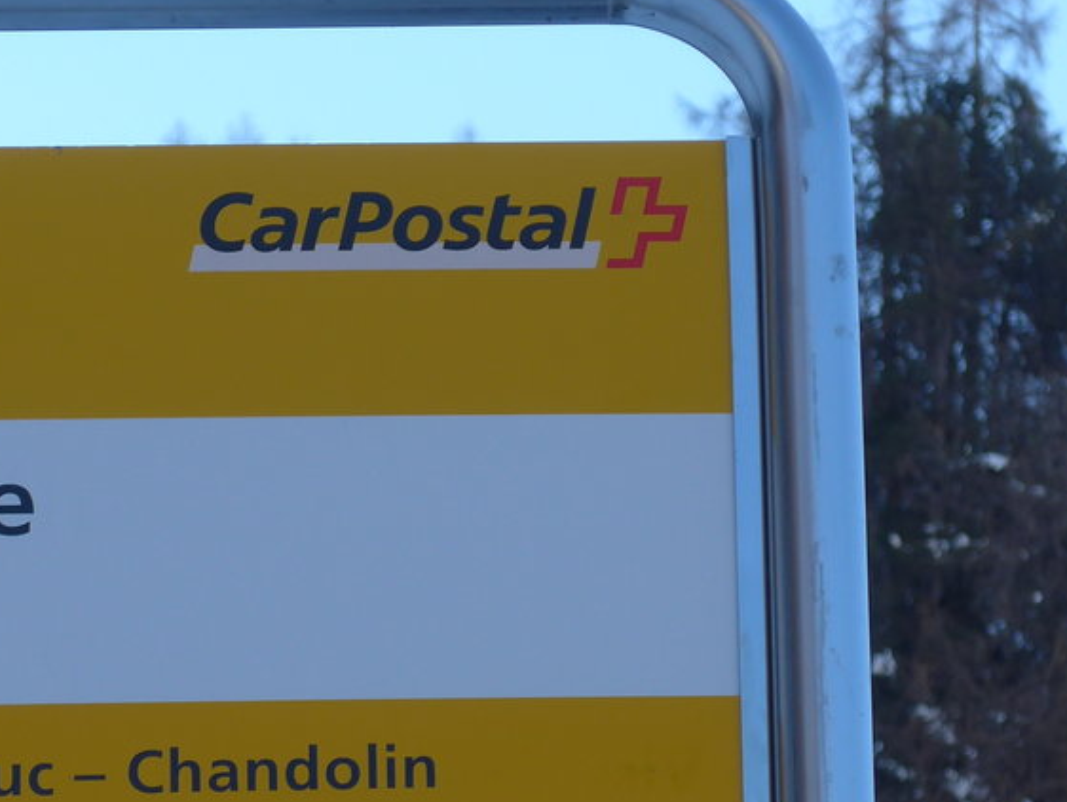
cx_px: 260
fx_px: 9806
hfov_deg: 6.2
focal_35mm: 318
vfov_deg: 4.7
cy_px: 545
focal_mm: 28.9
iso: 80
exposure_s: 1/160
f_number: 5.5
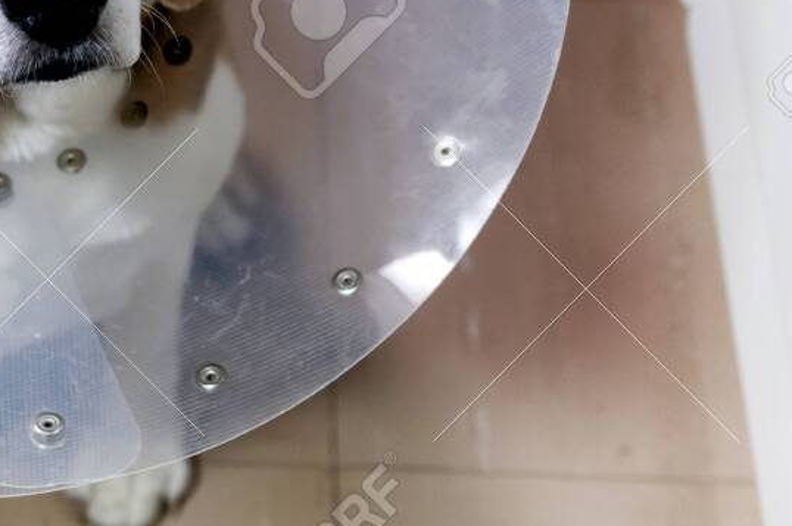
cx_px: 46
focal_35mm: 145
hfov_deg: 14.0
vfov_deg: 9.3
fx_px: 3185
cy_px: -42
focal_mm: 40
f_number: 4.5
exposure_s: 1/80
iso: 500
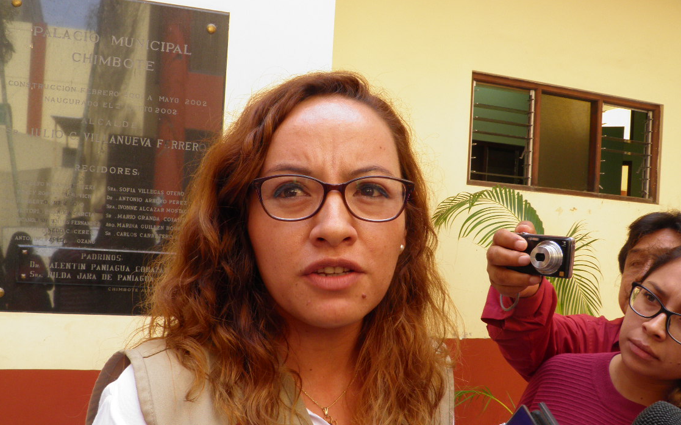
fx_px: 631
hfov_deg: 56.7
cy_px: 259
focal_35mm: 34
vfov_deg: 37.1
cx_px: 318
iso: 50
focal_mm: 4.9
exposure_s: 1/50
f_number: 4
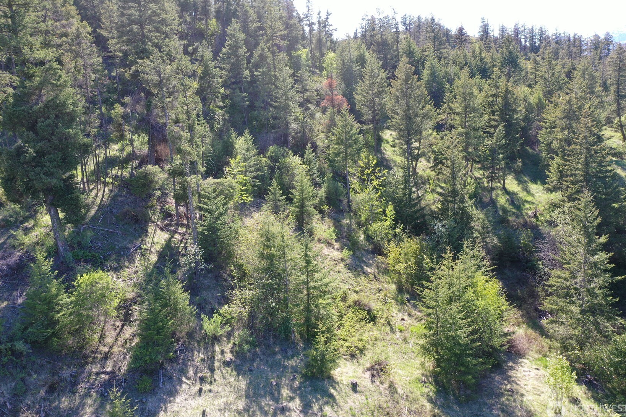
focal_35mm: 29
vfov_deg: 45.0
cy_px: 209
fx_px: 504
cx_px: 315
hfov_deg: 63.7
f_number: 4.5
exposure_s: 1/160
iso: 100
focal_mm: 10.26
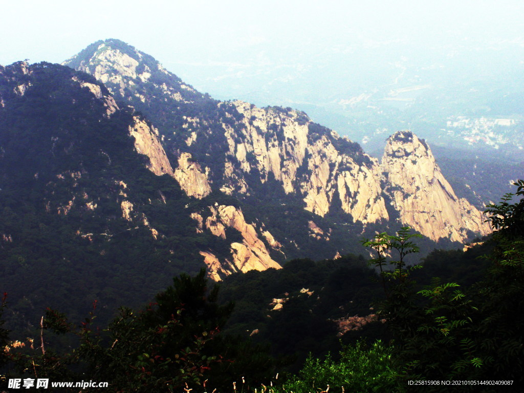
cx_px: 262
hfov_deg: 29.8
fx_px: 984
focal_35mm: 65
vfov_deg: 22.6
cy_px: 196
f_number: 8
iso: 100
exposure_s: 1/320
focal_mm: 10.8
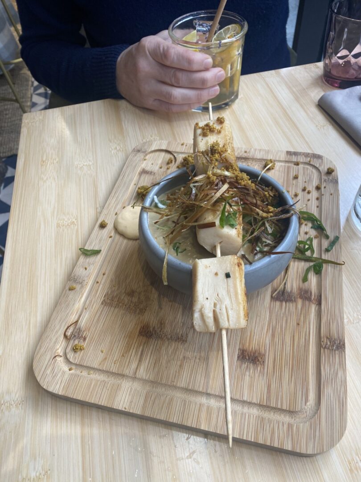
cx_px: 180
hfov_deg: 53.1
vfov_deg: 67.3
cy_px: 241
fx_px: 362
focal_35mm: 26
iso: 80
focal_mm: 4.25
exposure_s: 1/100
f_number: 1.8
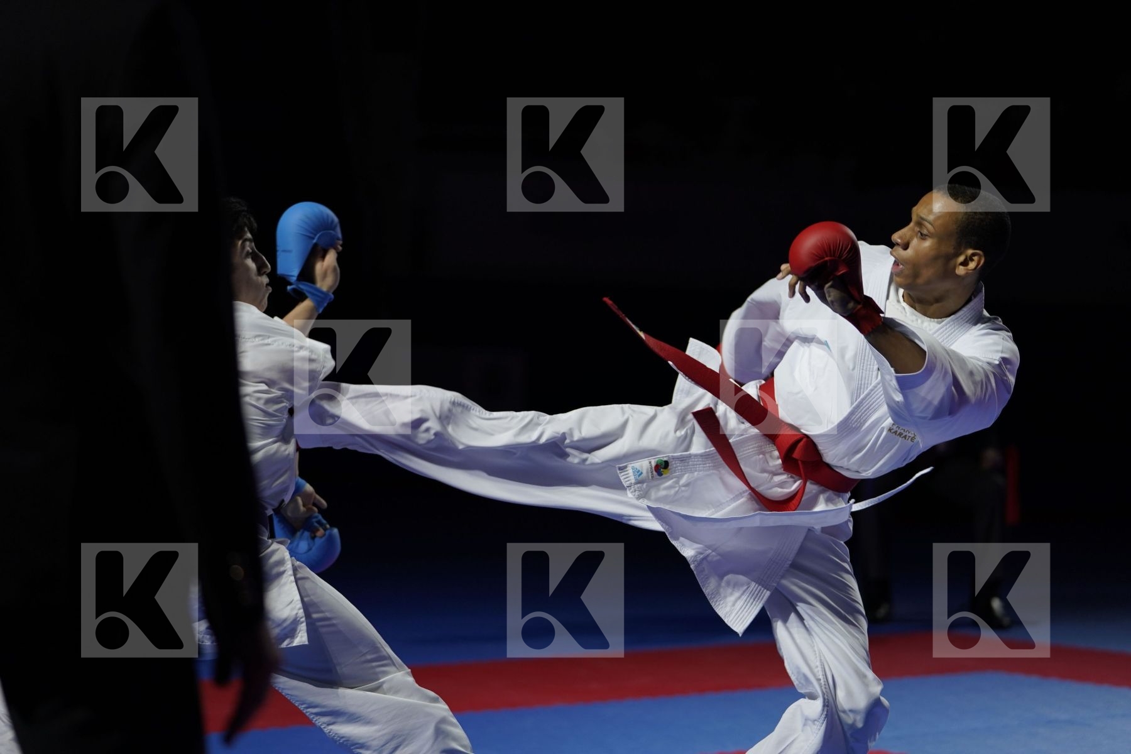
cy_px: 377
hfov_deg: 18.6
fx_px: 3456
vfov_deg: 12.5
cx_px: 566
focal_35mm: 110
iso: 640
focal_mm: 110
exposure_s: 1/1000
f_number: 2.8
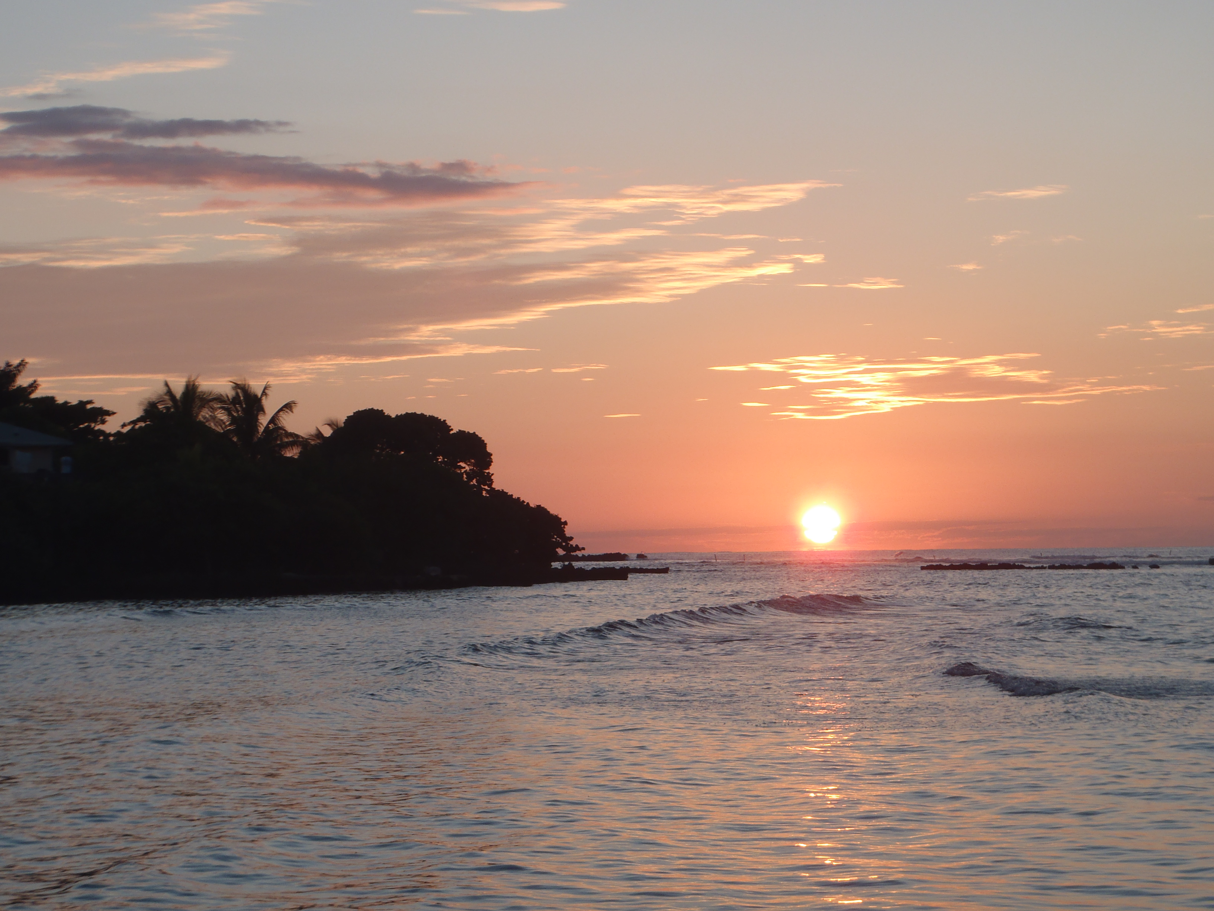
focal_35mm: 102
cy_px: 456
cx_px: 607
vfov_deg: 14.5
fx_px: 3577
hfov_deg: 19.3
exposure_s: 1/125
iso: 64
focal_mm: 18.2
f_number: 5.1
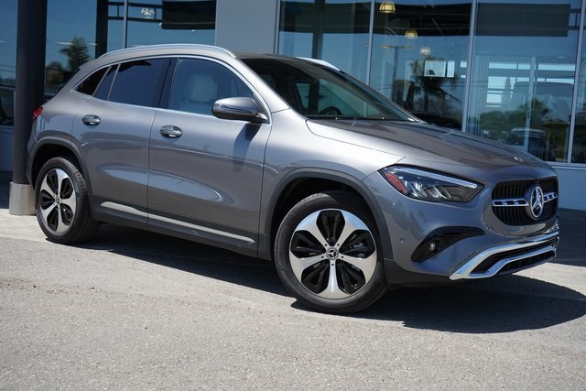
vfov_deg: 31.2
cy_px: 196
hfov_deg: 45.4
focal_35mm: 43
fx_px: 700
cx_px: 293
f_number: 8
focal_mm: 43
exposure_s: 1/2000
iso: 1000
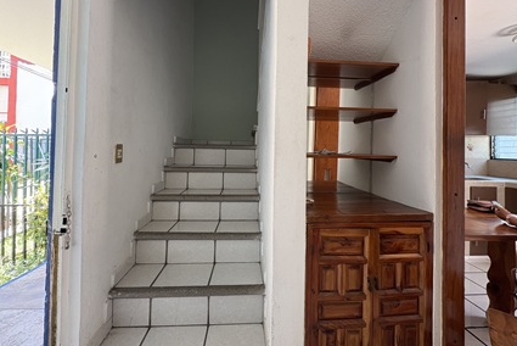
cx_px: 259
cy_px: 147
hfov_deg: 100.4
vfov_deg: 76.9
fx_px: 216
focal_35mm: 15
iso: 250
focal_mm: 2.22
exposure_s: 1/99
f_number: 2.2
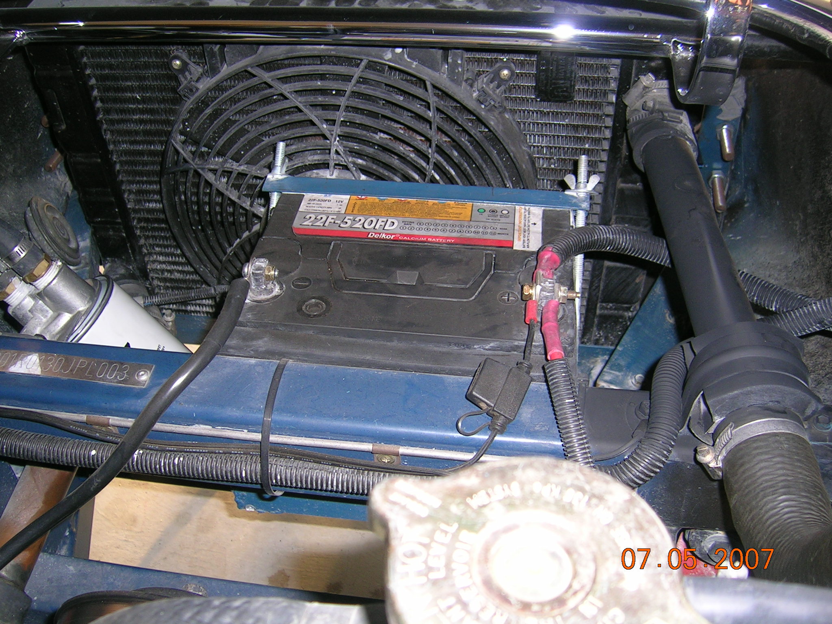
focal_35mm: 35
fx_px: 841
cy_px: 312
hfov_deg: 52.6
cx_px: 416
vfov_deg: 40.7
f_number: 2.8
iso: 50
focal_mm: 5.4
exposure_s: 1/60.1
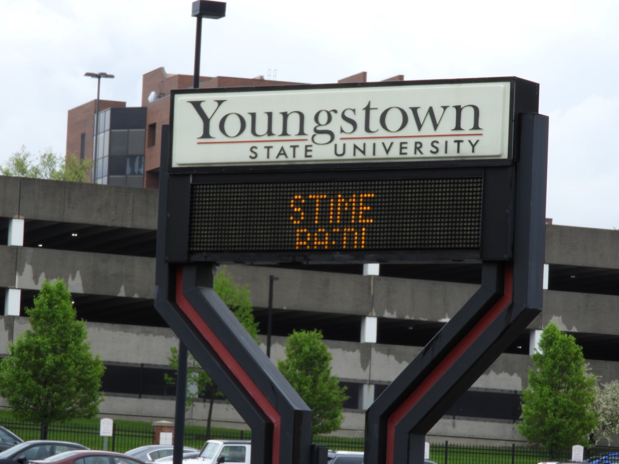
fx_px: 3219
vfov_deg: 8.2
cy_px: 232
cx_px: 310
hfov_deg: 11.0
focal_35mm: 180
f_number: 5.3
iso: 100
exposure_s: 1/125
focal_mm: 32.2
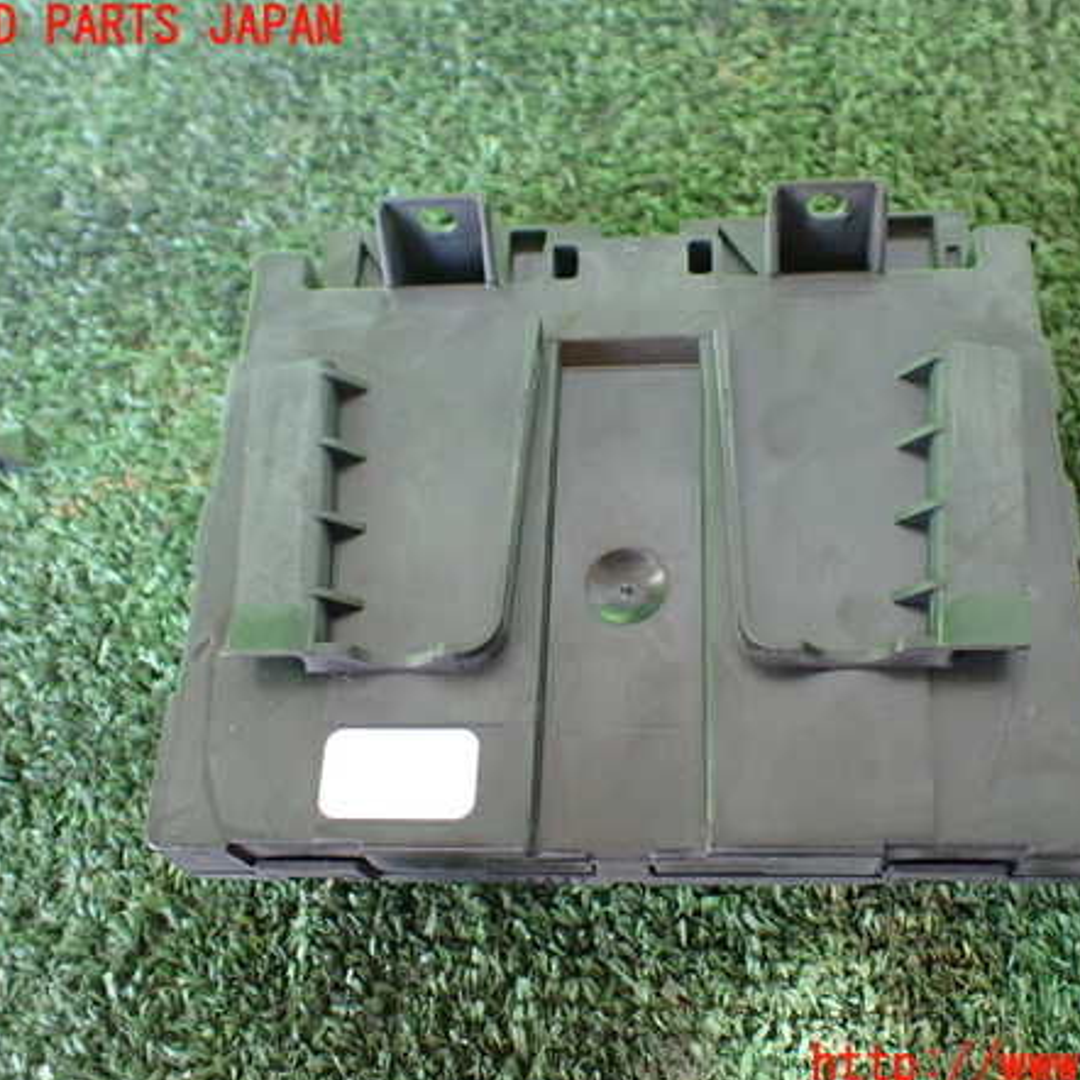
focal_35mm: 36
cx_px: 630
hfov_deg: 45.9
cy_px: 547
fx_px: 1271
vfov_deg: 46.0
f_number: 2.3
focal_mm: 5.4
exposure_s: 1/125
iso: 640
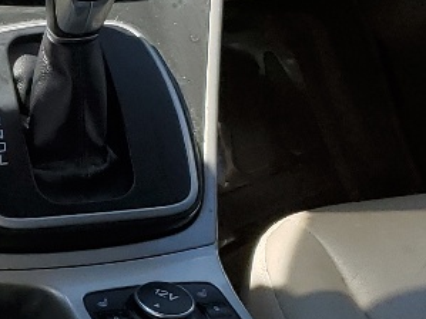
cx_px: -279
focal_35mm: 139
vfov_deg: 10.7
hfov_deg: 13.1
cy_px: 211
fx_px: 1710
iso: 50
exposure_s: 1/1000
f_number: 1.5
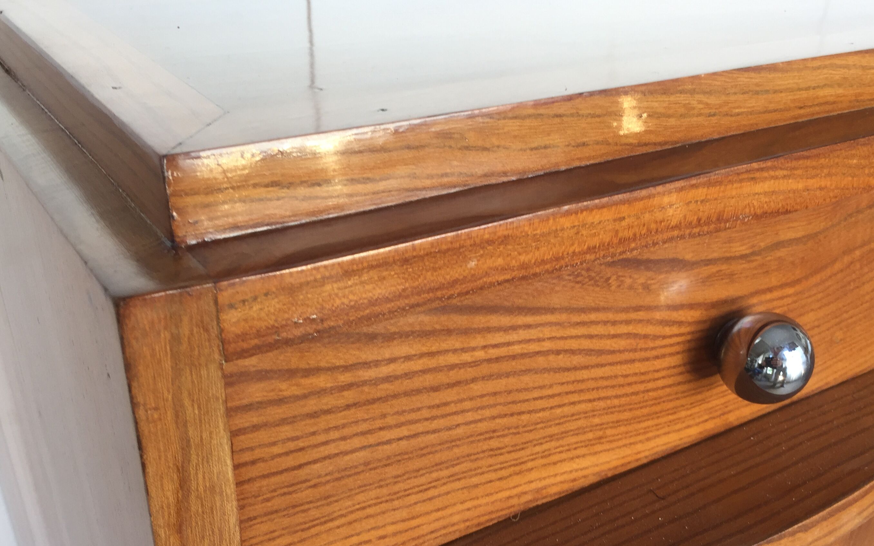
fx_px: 881
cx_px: 480
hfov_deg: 52.7
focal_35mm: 37
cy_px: 384
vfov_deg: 34.0
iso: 32
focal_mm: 4.15
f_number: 2.2
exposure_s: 1/50
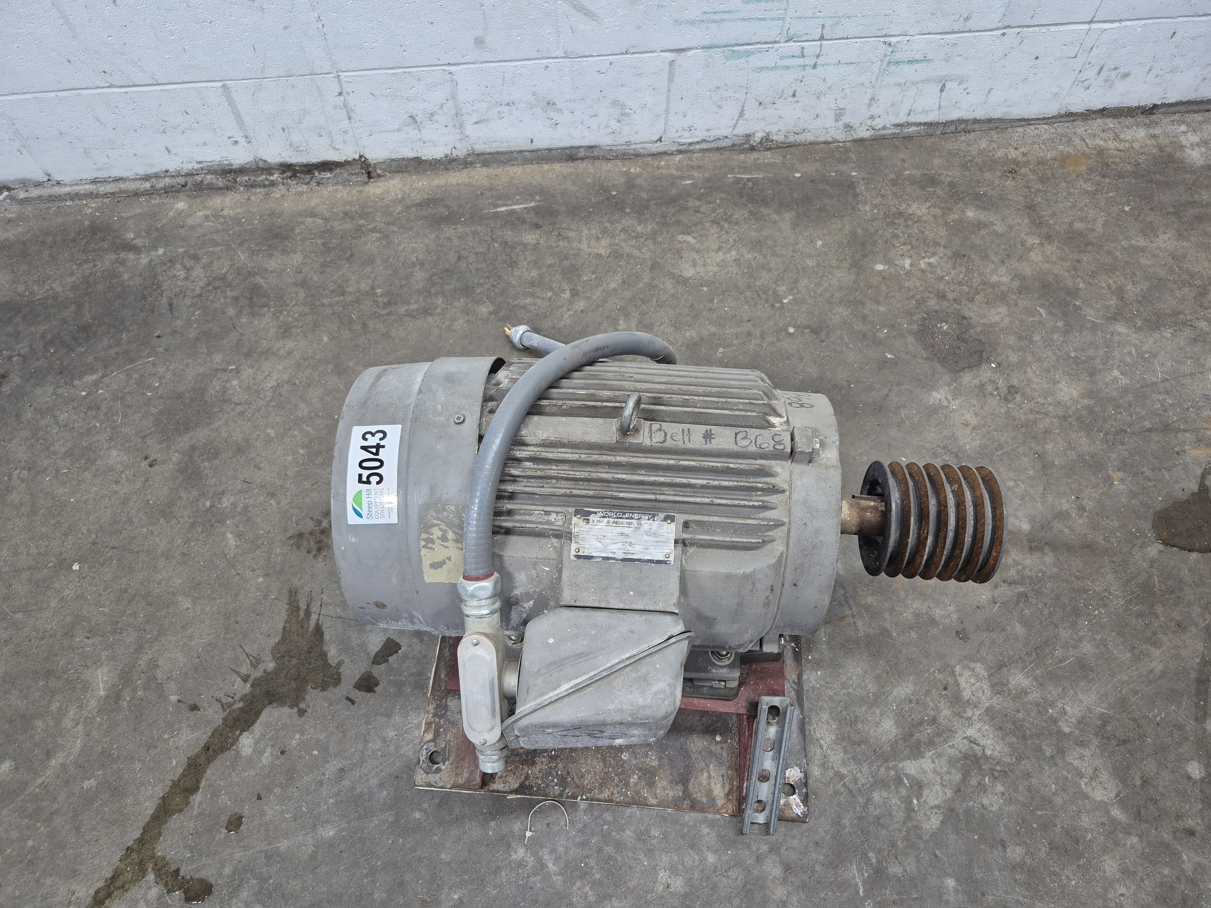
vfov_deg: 58.9
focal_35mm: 23
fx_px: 805
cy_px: 454
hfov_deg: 73.9
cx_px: 606
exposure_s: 1/120
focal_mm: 5.4
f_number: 1.8
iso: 500
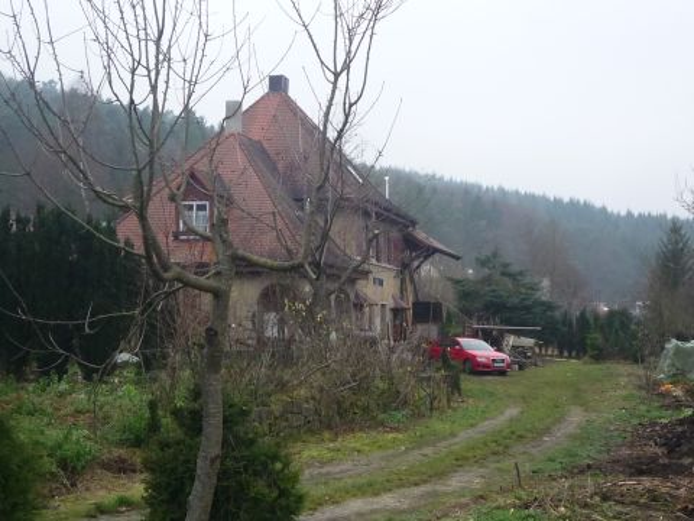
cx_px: 347
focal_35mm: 57
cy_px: 260
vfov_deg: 25.7
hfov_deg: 33.8
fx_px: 1143
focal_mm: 5.8
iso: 200
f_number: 3.5
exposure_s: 1/160
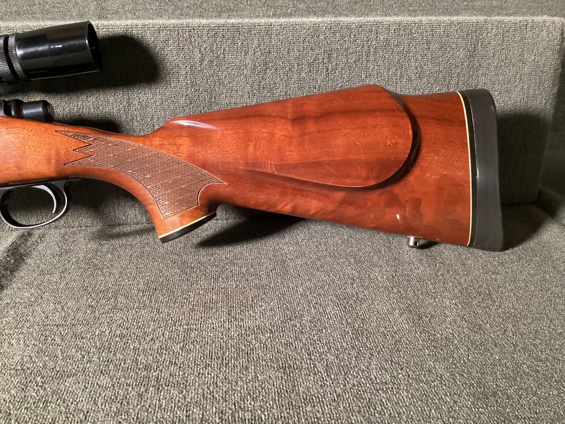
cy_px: 212
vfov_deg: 45.4
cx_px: 282
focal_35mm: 31
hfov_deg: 58.3
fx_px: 506
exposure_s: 1/24
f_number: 2.4
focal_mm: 3.3
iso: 640
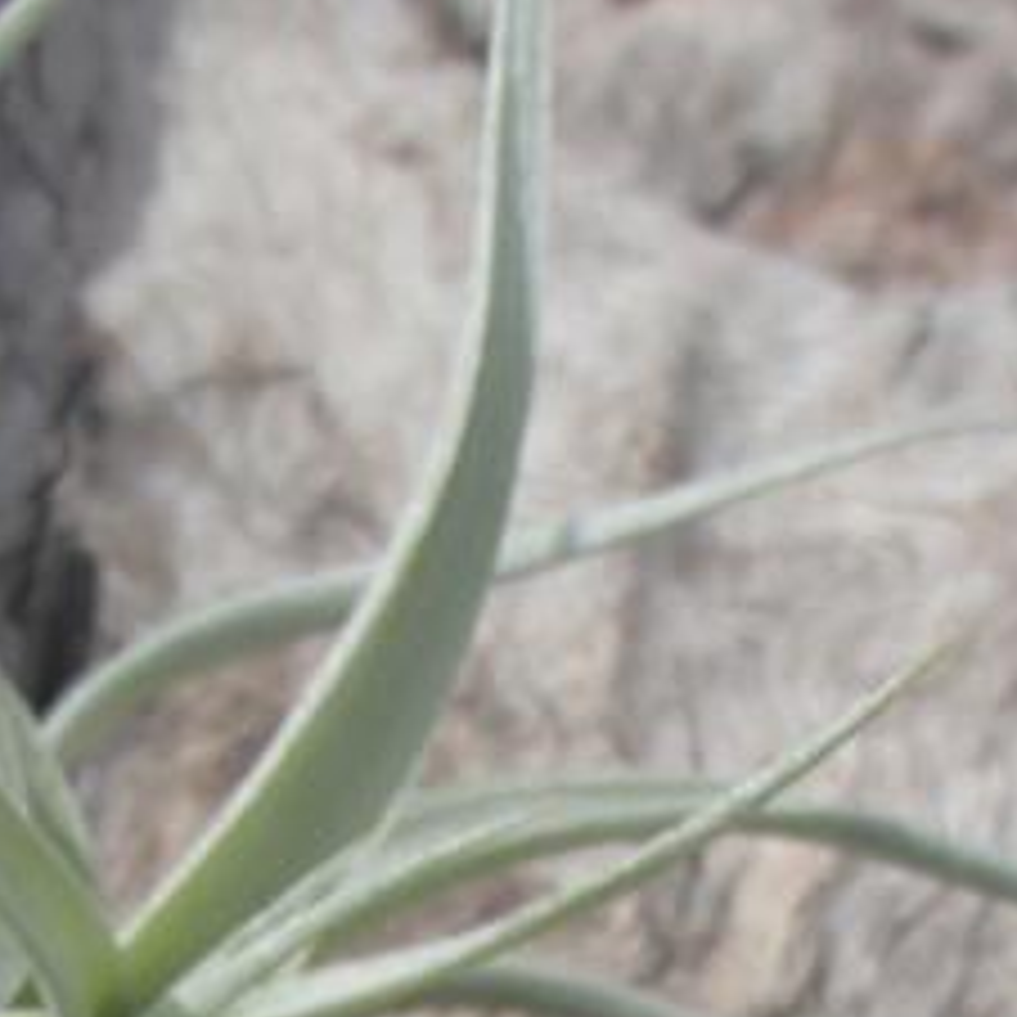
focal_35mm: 112
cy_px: 1364
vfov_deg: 14.8
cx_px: 351
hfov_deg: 15.5
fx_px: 3723
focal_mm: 5
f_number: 11
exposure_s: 1/160
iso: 100
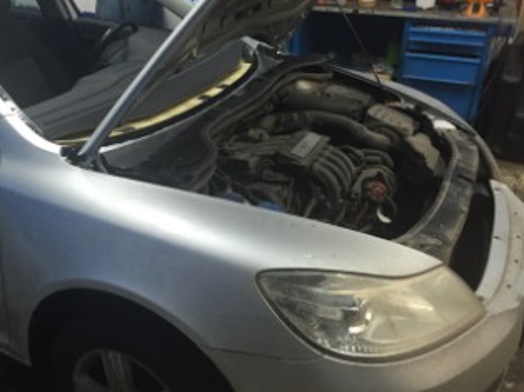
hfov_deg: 49.6
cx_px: 192
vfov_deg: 38.4
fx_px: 560
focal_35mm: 37
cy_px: 150
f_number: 2.2
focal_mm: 4.15
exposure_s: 1/33
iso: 200
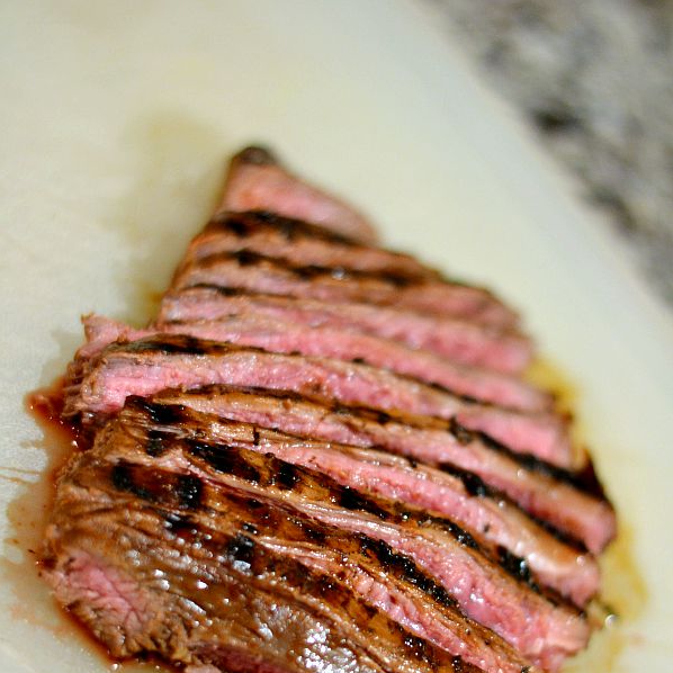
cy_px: 487
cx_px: 336
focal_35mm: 96
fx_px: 2112
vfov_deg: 18.0
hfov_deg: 18.1
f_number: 1.8
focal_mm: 50
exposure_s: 1/60
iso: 1000
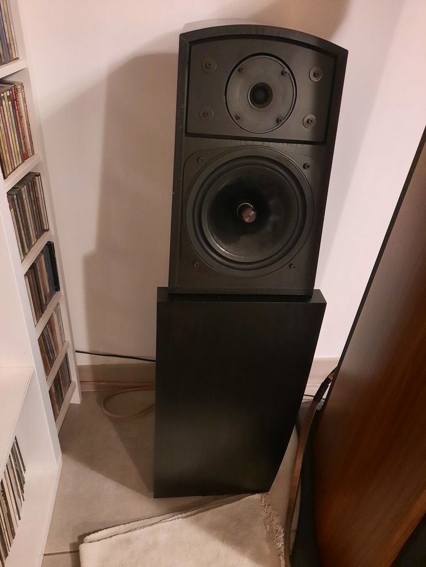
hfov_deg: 54.9
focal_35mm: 25
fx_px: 410
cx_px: 213
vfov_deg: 69.4
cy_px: 284
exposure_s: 1/10
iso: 800
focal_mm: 4.6
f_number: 2
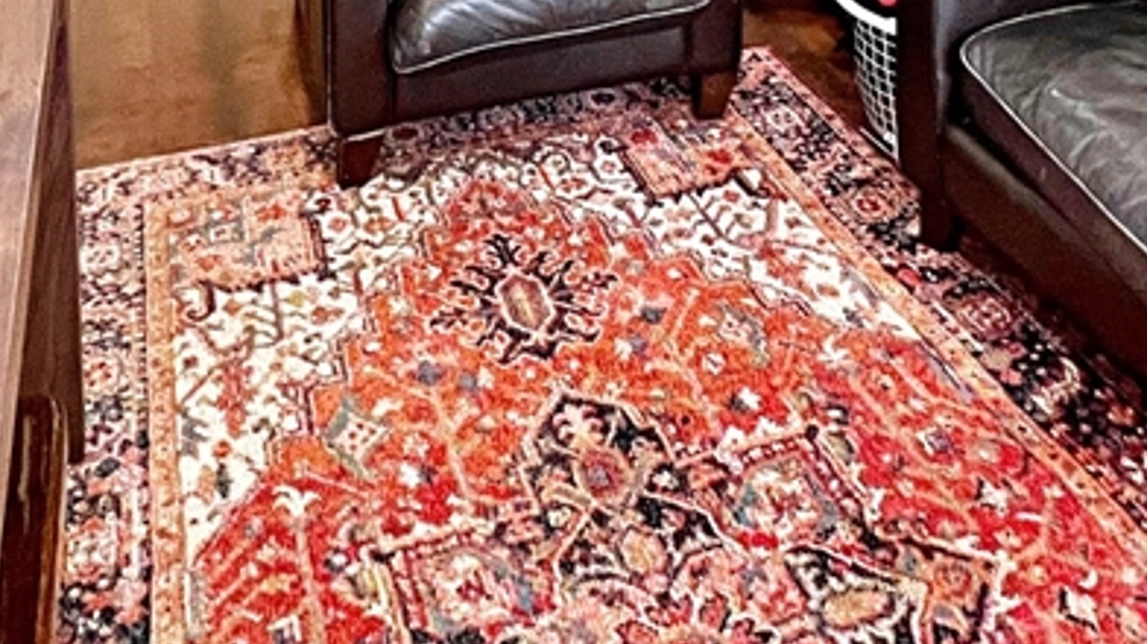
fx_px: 1125
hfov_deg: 54.0
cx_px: 574
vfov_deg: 22.5
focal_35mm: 37
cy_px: -445
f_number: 1.8
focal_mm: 1.57
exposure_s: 1/60
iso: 250
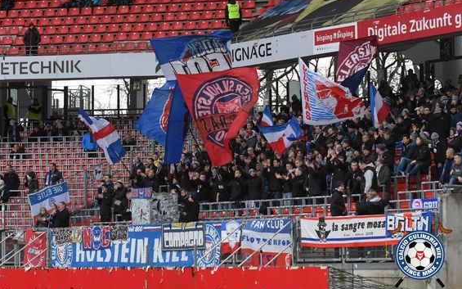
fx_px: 1360
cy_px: 138
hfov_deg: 19.3
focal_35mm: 108
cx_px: 231
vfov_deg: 12.1
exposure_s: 1/640
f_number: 5.6
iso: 1600
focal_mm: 70
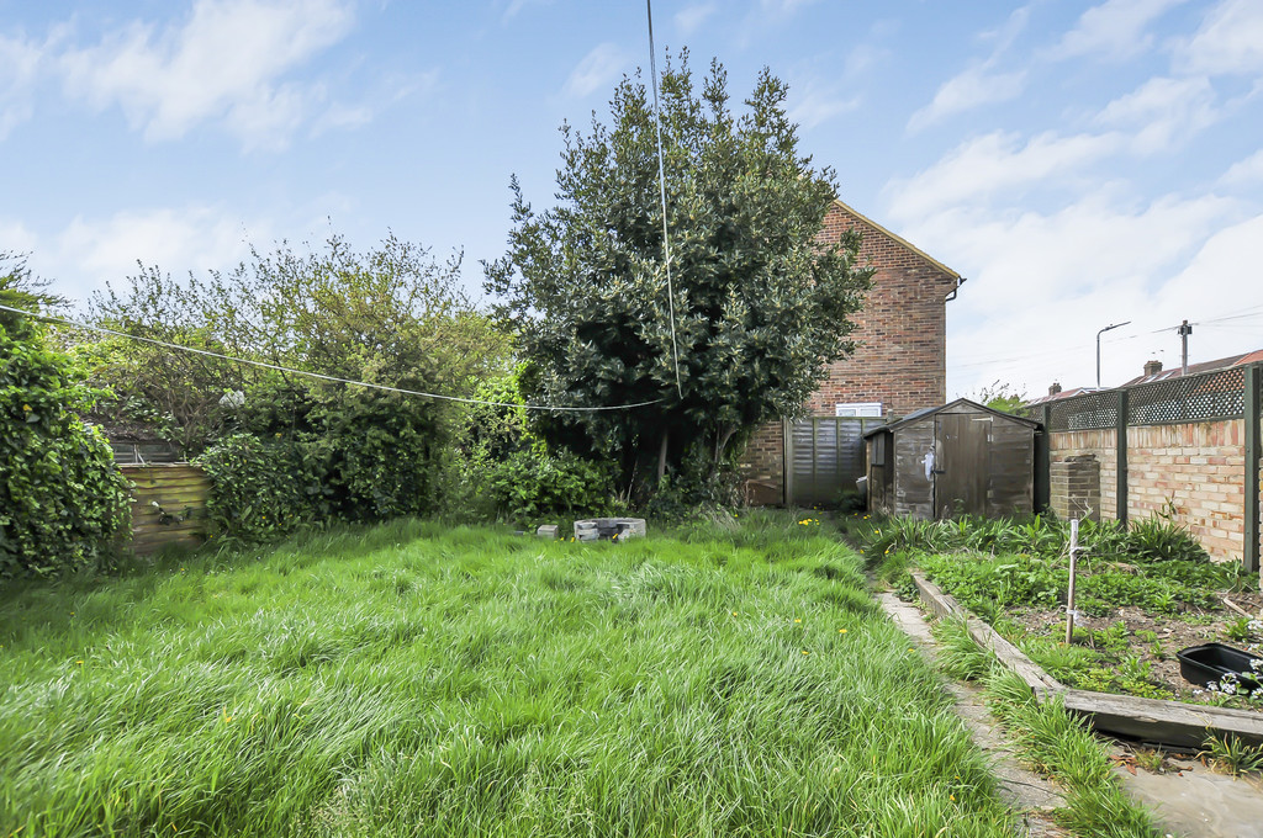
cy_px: 419
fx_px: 526
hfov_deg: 100.5
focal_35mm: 15
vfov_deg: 77.2
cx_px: 632
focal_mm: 10
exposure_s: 1/400
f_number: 5.6
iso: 200
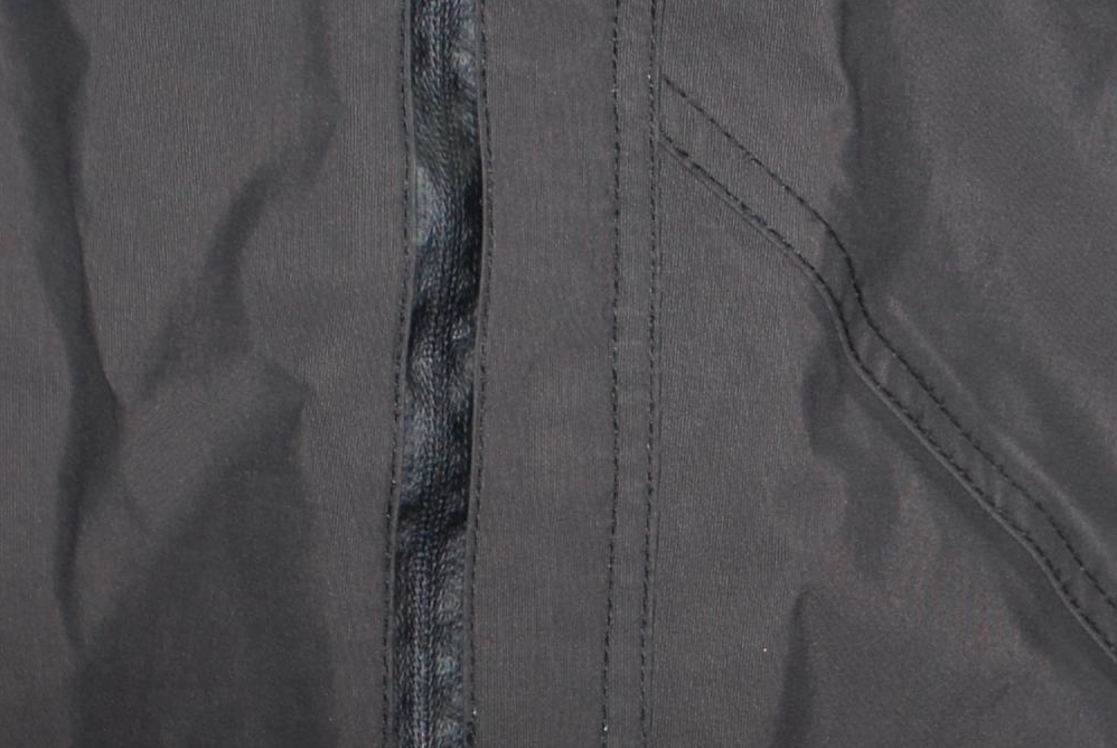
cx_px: 1429
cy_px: 679
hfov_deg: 6.4
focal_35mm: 320
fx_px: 9938
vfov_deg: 4.3
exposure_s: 1/60
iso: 200
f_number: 4
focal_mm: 55
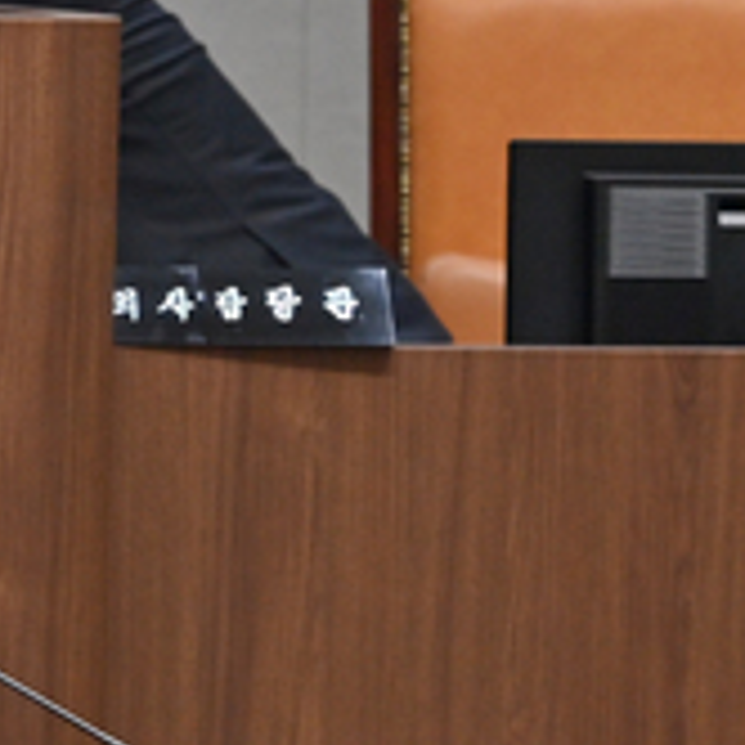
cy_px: 568
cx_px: -49
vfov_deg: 2.7
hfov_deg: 2.7
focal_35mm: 643
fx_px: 15657
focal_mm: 200
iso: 1000
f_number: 5
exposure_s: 1/250
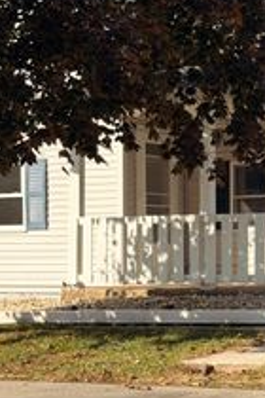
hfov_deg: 11.2
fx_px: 1314
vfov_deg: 17.2
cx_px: 337
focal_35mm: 119
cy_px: 266
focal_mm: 6.76
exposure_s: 1/3226
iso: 64
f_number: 1.78
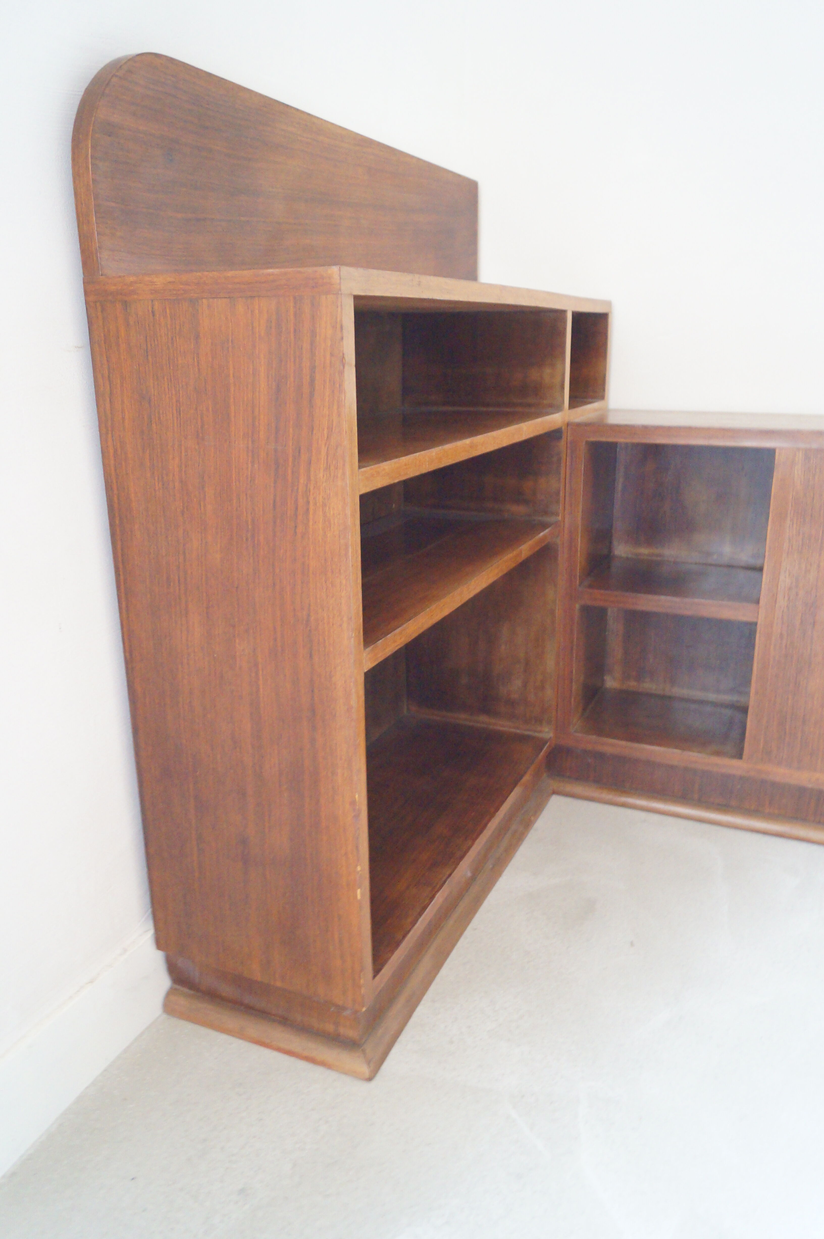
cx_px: 412
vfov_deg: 67.4
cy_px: 620
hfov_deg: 47.8
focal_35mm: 27
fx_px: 929
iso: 3200
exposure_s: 1/15
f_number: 3.5
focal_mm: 18
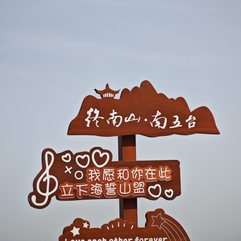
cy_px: 108
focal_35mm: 89
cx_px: 120
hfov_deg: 19.5
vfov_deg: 19.5
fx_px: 701
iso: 50
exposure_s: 1/667
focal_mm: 10.1
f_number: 2
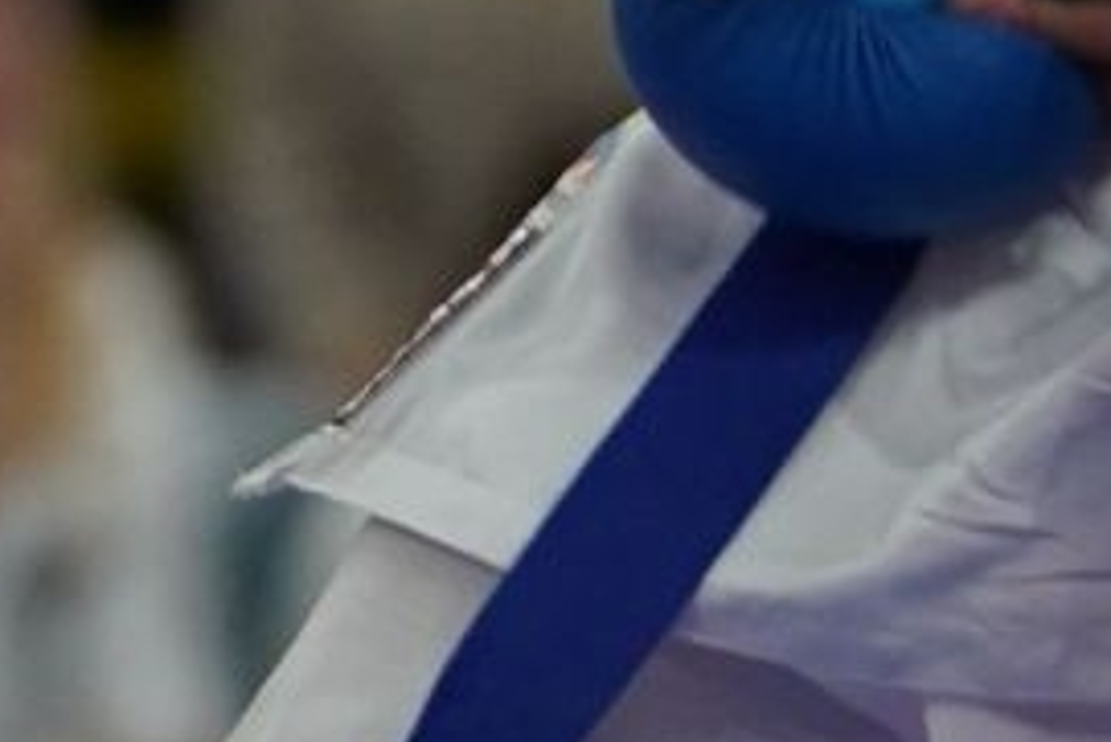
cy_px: -1336
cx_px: -767
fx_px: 58016
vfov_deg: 0.7
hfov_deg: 1.1
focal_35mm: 1879
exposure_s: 1/1000
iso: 1250
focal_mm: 189
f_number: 2.8
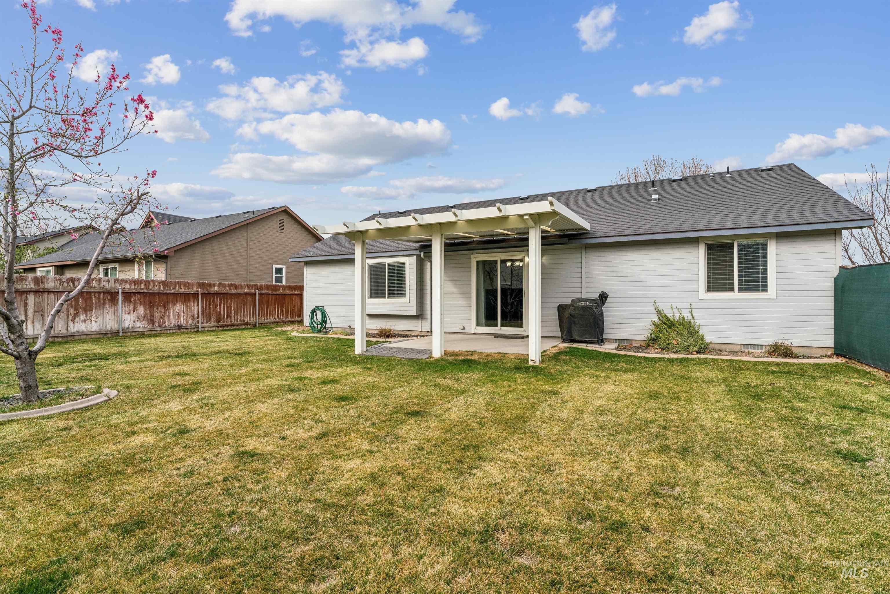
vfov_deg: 72.1
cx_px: 445
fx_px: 408
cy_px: 297
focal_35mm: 16
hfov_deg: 95.0
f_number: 13
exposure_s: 1/200
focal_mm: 16.5
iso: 400
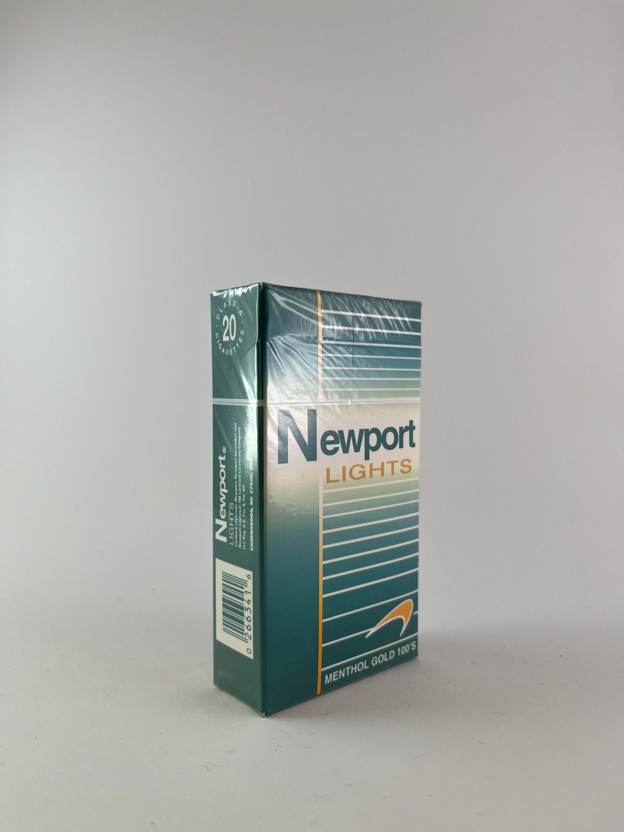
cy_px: 416
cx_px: 312
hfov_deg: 53.1
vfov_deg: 67.3
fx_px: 625
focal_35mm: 26
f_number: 1.6
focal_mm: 5.1
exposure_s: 1/400
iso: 50
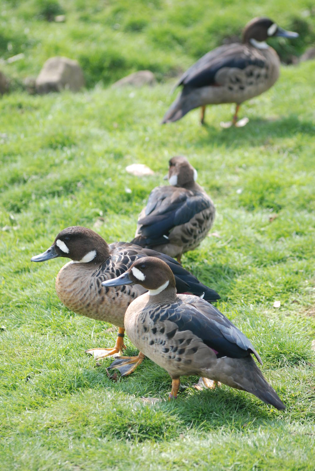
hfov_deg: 7.7
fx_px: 2356
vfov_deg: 11.4
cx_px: 158
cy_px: 236
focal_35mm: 180
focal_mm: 120
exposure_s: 1/400
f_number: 5
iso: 200
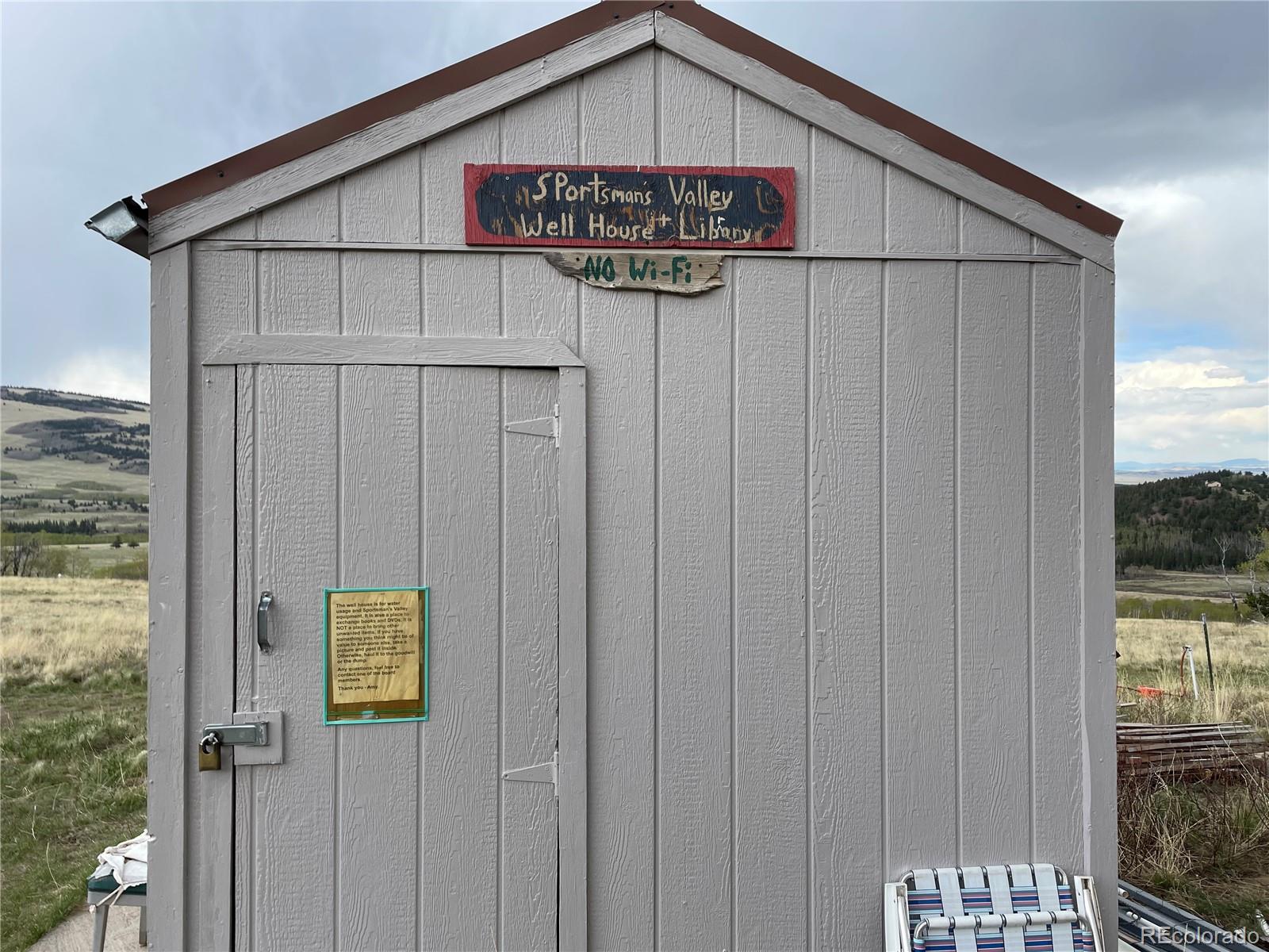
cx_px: 634
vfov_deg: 53.1
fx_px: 953
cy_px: 476
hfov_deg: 67.3
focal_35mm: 26
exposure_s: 1/1014
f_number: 1.6
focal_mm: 4.2
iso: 32
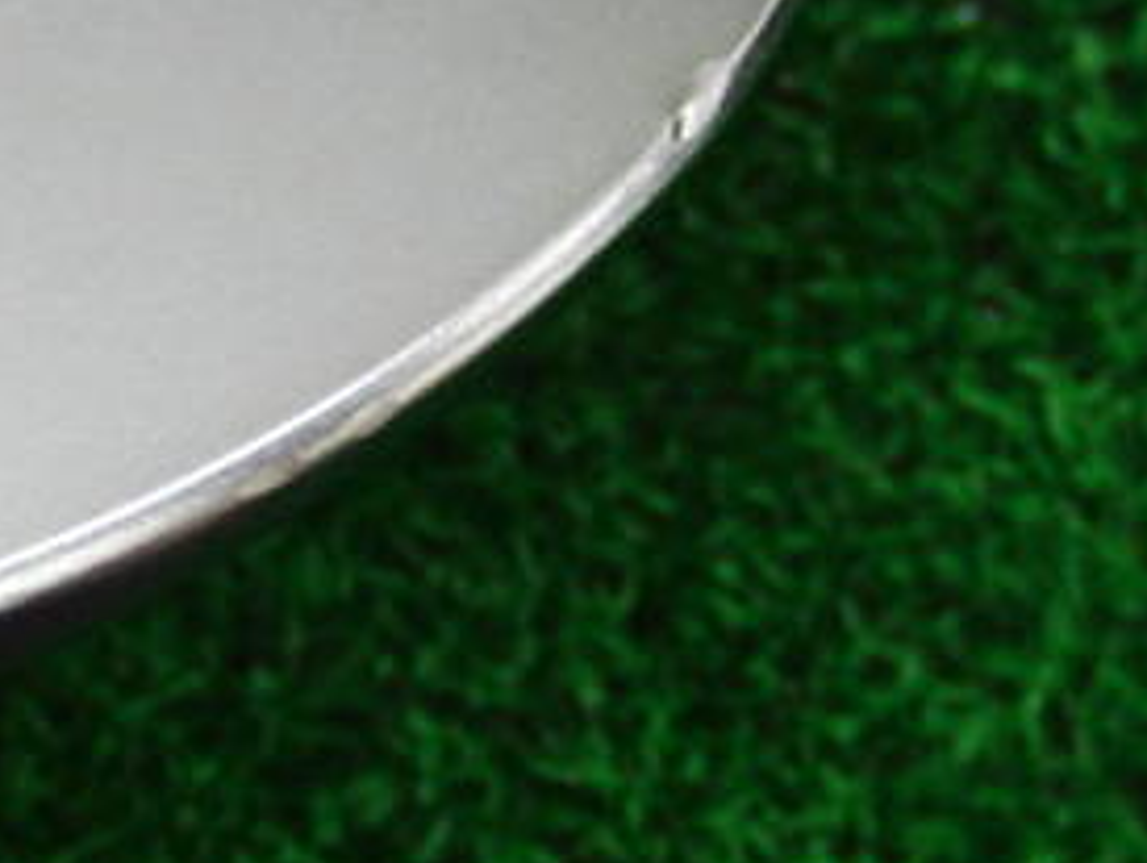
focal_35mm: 86
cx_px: 292
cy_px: 321
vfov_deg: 17.2
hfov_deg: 22.5
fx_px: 2853
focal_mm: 6.42
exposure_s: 1/50
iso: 400
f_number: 3.6
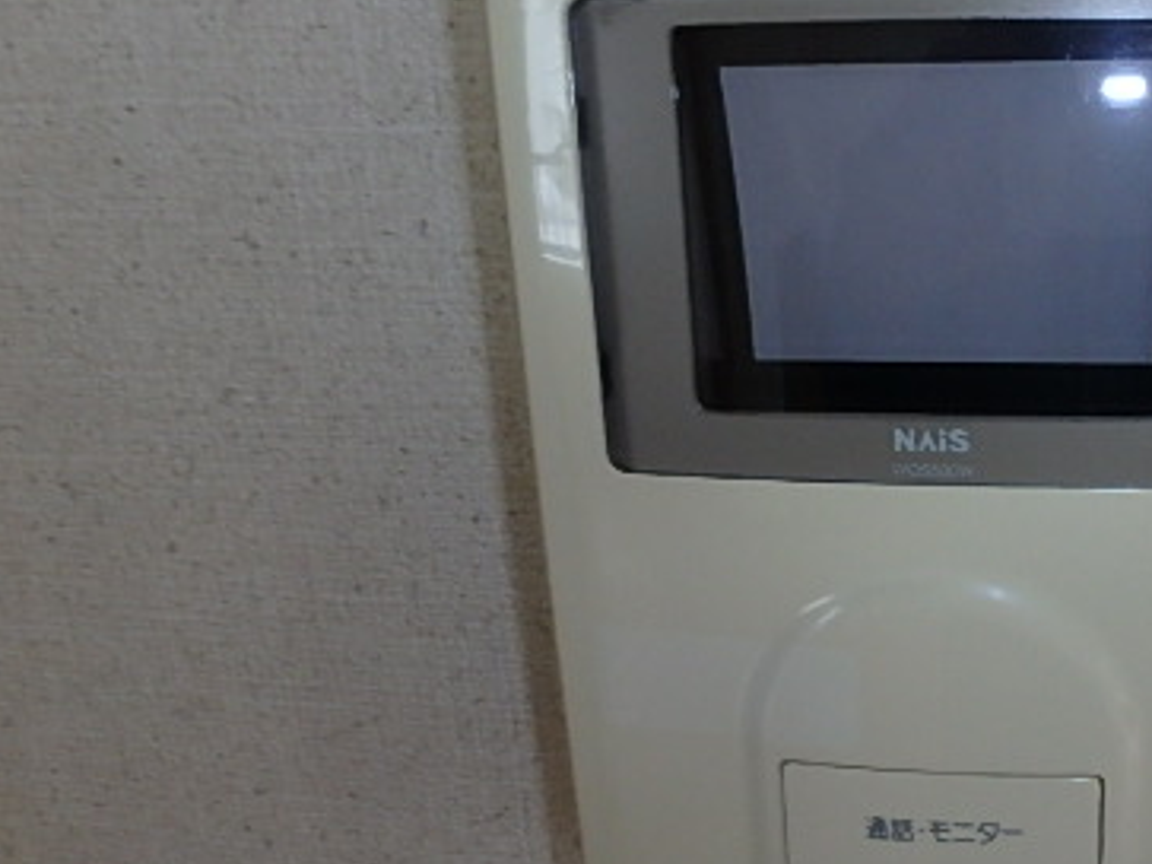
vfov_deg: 38.6
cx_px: 936
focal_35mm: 37
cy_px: 473
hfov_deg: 47.2
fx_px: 1231
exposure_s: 1/30
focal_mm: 3.7
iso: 320
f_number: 6
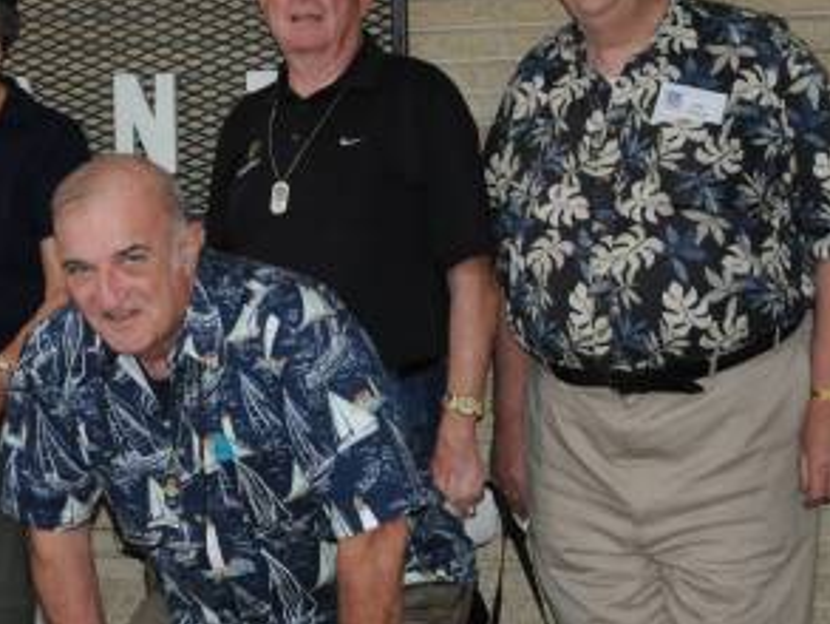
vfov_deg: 13.5
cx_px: -71
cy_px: 336
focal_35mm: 110
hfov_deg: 17.3
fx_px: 2639
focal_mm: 28
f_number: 5
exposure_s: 1/60
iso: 800
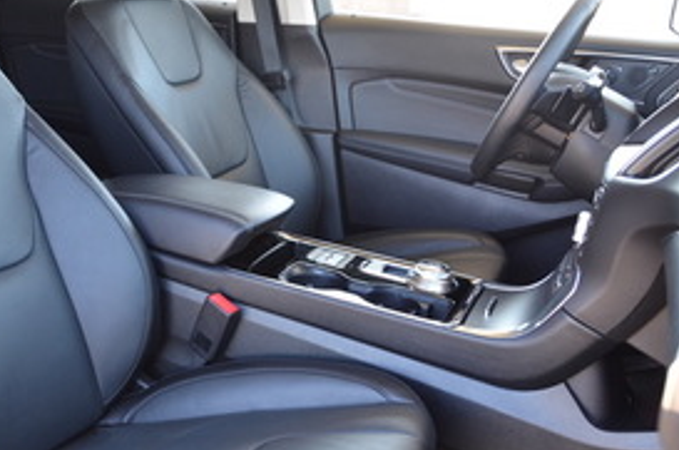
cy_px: 270
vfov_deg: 30.3
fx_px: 828
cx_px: 226
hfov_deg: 43.9
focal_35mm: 44
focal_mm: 20
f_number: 4
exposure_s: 1/60
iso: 400
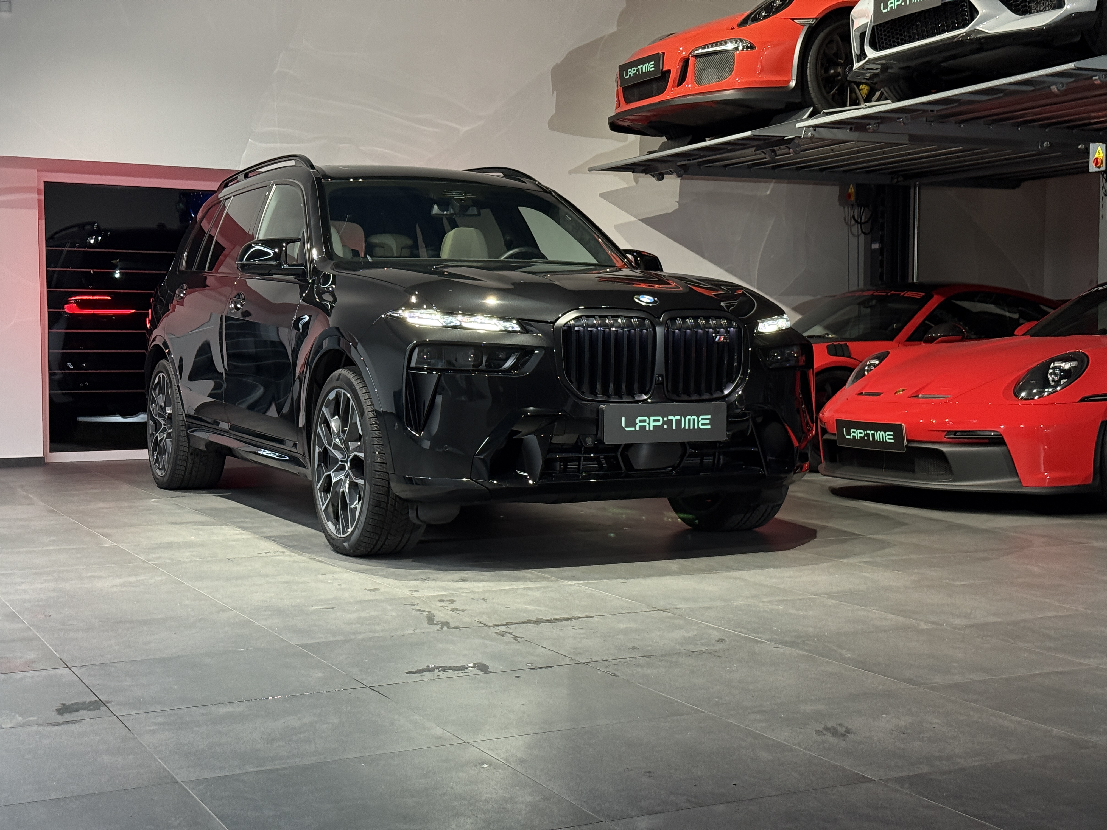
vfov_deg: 30.3
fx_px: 1535
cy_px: 415
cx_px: 554
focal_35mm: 48
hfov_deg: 39.7
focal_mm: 6.76
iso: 250
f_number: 1.78
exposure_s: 1/54
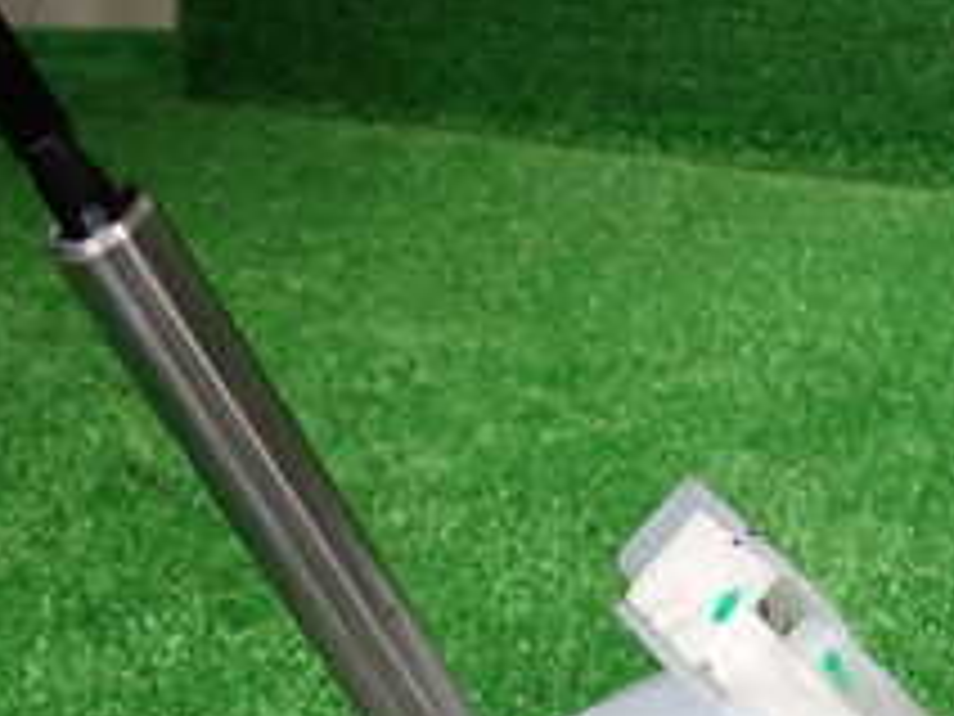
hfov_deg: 22.9
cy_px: 856
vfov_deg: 16.6
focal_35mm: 85
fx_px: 2343
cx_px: 644
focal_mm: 5.4
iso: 200
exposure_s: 1/125
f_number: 2.3
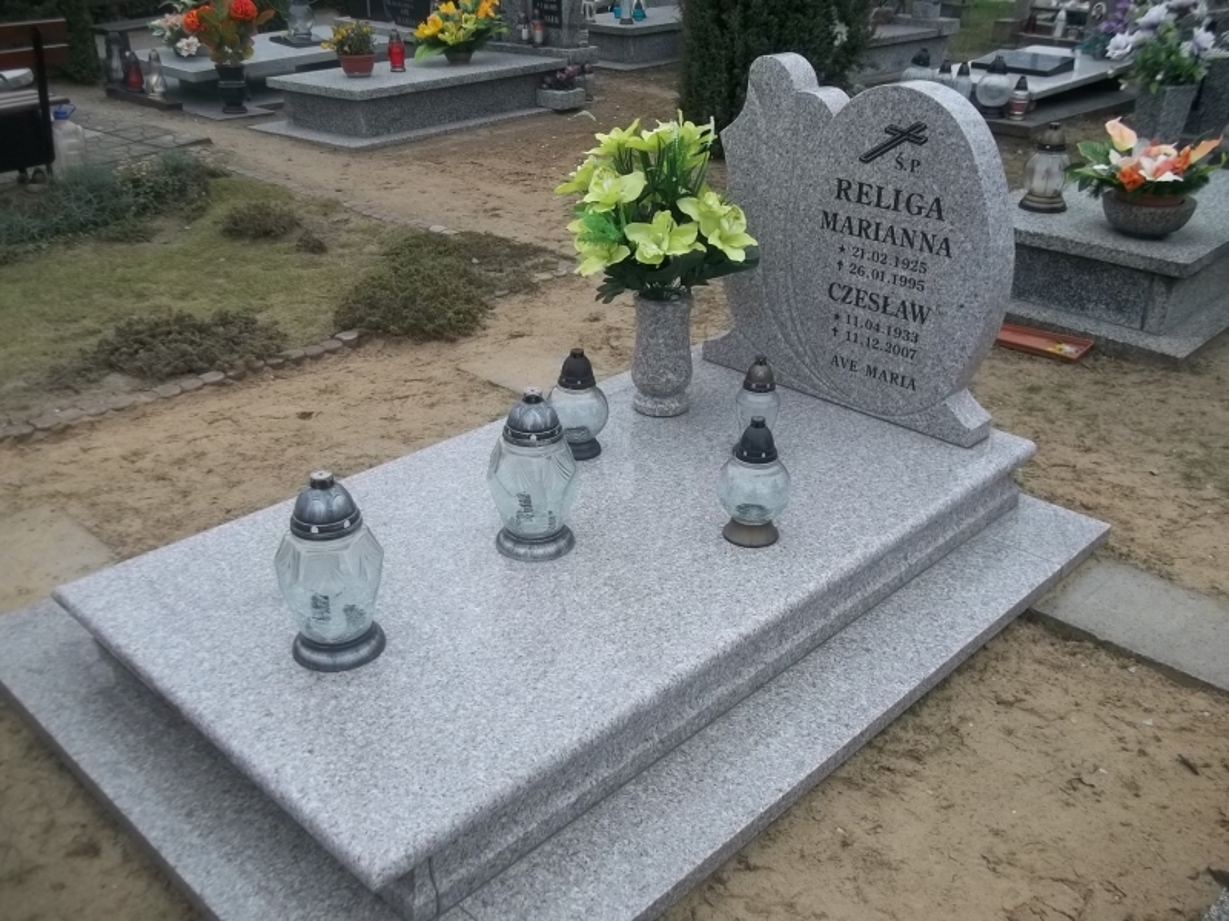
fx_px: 1136
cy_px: 460
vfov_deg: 44.2
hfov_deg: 56.8
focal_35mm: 32
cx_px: 614
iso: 80
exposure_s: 1/80
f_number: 2.9
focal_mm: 5.7
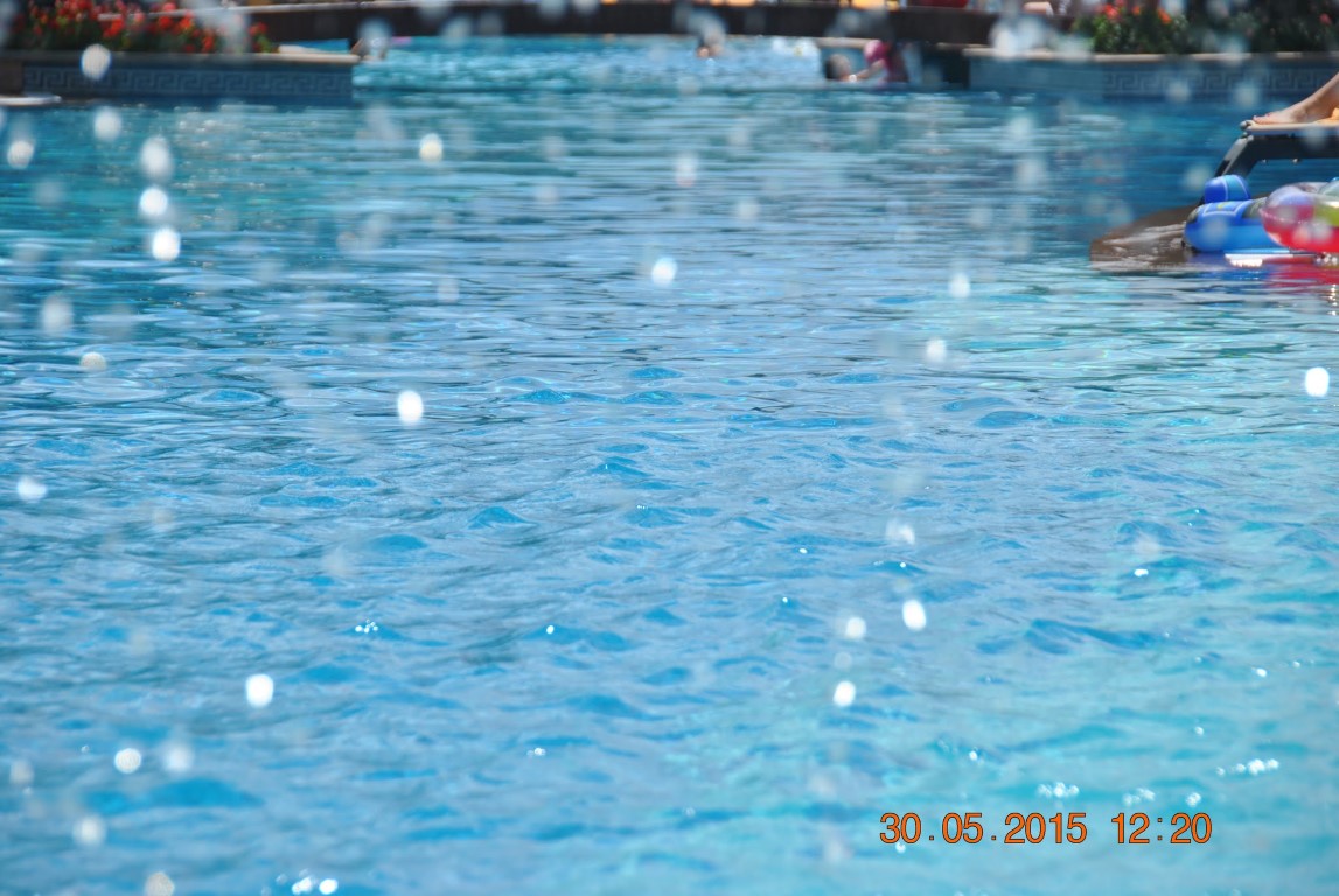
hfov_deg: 12.2
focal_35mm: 168
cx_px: 670
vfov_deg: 8.2
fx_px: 6257
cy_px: 448
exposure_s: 1/640
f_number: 6.3
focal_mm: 112
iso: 100
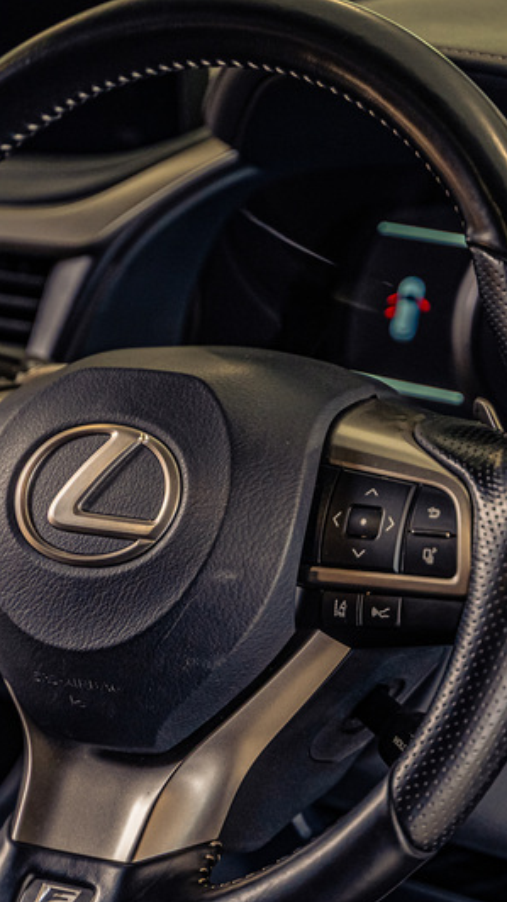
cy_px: 482
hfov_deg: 9.4
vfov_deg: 16.6
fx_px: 3085
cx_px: 116
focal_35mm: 129
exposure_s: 1/200
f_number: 2.8
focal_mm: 64
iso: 1000
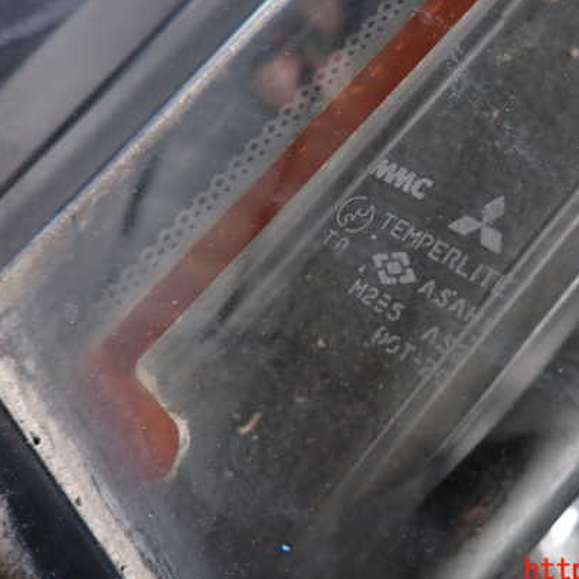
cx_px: 418
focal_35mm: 33
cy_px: 265
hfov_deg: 48.3
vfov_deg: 49.7
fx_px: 624
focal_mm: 4.5
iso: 200
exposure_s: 1/60
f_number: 2
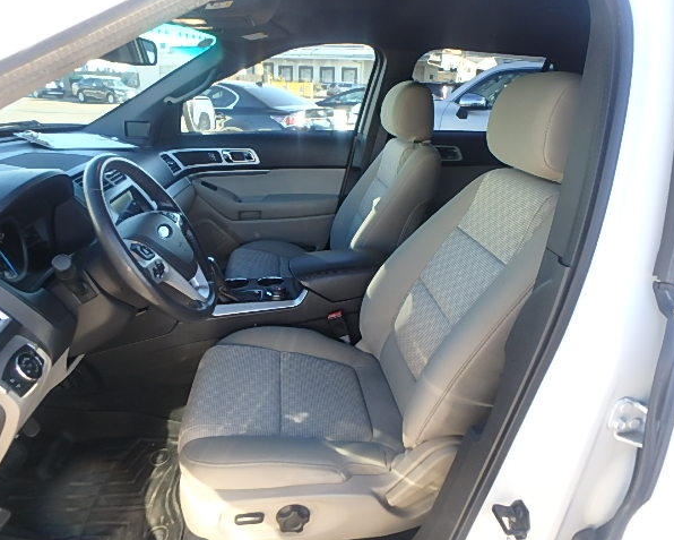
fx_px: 439
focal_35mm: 22
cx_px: 344
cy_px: 269
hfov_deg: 75.0
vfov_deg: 63.1
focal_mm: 3.7
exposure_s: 1/80
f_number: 3.5
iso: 125
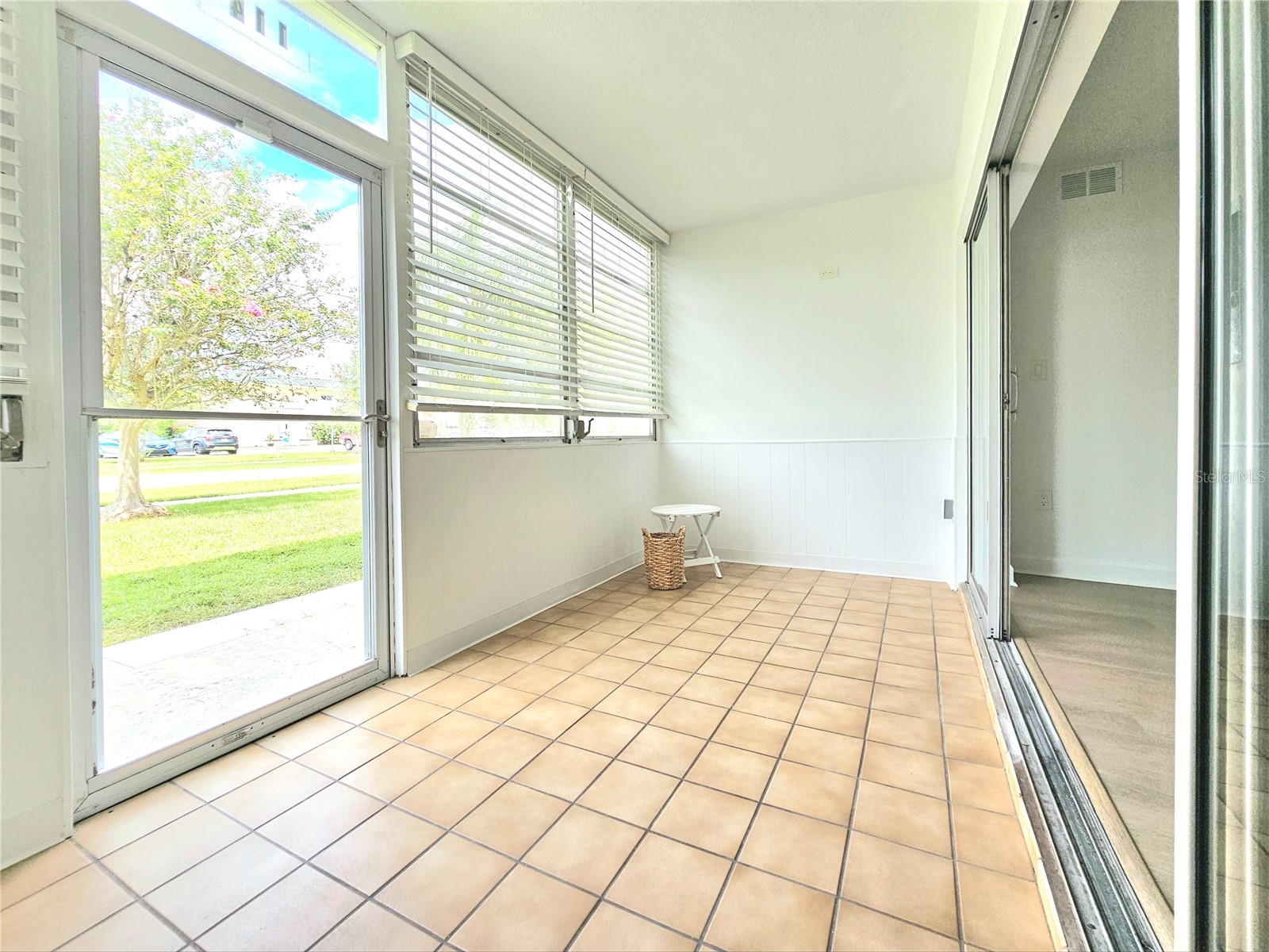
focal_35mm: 13
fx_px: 477
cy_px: 476
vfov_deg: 89.9
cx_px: 634
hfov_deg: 106.2
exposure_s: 1/588
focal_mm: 2.2
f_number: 2.2
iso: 50
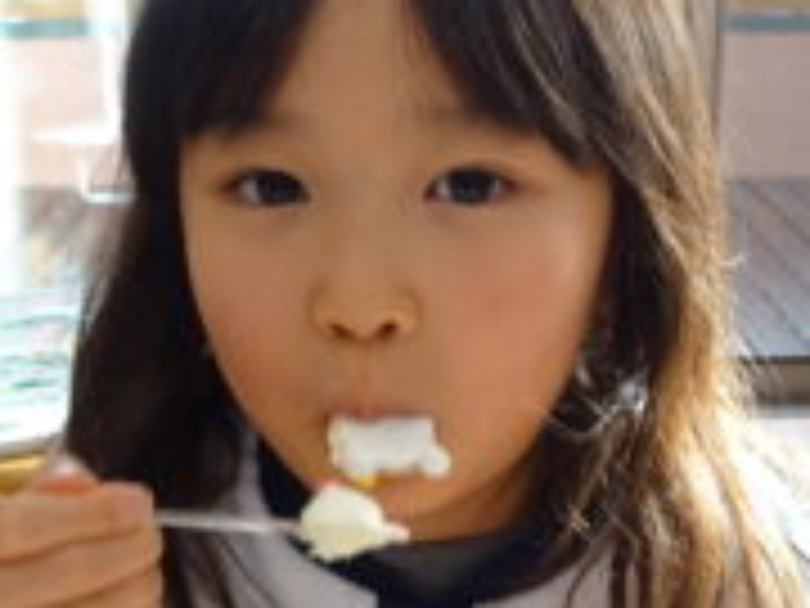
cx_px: 500
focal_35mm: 64
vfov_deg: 22.6
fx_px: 1498
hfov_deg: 30.2
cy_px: 486
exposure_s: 1/30
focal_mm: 4.1
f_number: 3.5
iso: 100
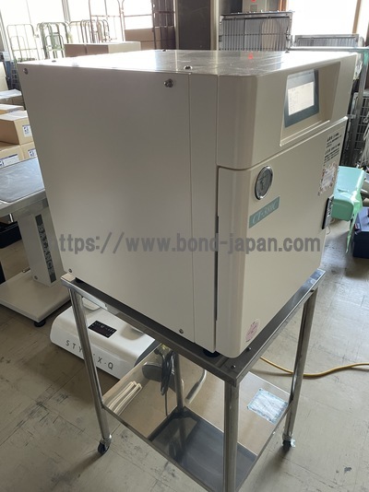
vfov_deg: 67.3
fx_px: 370
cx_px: 184
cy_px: 246
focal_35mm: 26
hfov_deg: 53.0
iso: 320
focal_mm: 4.2
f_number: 1.6
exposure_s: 1/60
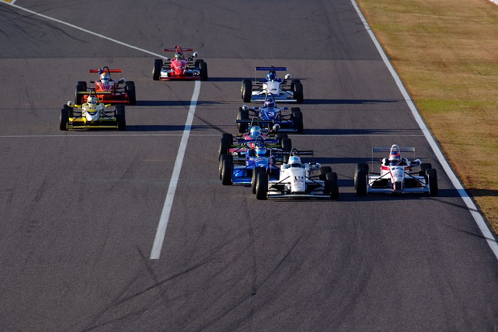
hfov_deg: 4.6
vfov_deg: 3.1
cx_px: 249
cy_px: 166
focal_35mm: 450
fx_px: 6225
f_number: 5.6
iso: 100
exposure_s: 1/500
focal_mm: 300
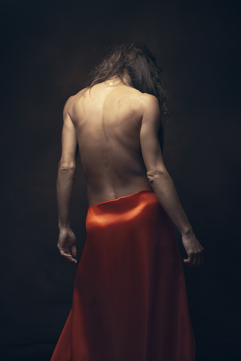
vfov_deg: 23.9
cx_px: 120
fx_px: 853
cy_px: 180
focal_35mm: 85
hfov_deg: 16.1
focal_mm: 85
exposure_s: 1/200
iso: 64
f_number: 7.1
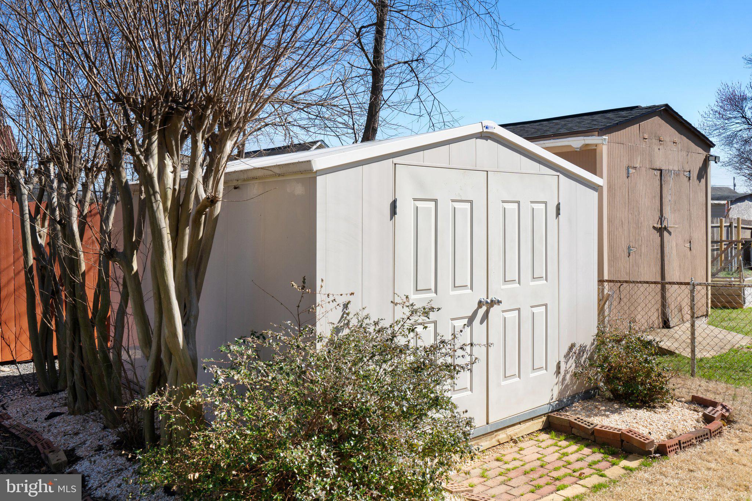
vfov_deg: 45.0
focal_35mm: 29
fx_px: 606
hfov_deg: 63.7
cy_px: 250
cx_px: 376
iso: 250
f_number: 13
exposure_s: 1/400
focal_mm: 29
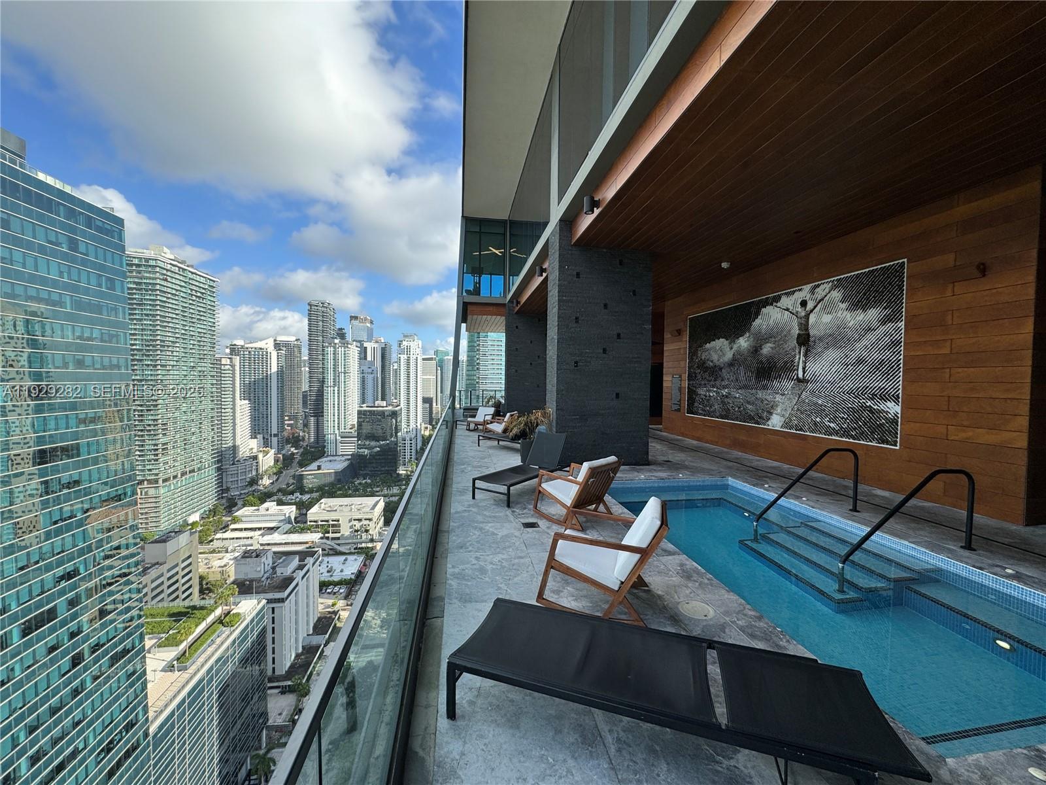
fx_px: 423
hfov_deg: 102.1
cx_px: 523
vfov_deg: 85.7
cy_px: 392
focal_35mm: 14
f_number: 2.2
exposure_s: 1/831
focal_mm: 2.22
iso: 40
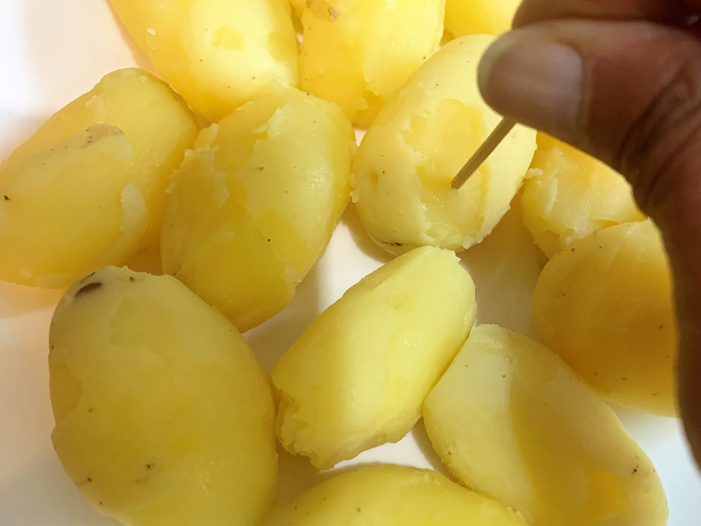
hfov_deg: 67.3
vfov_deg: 53.1
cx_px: 350
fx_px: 527
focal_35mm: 26
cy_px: 263
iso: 200
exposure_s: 1/50
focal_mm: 4.25
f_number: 1.8
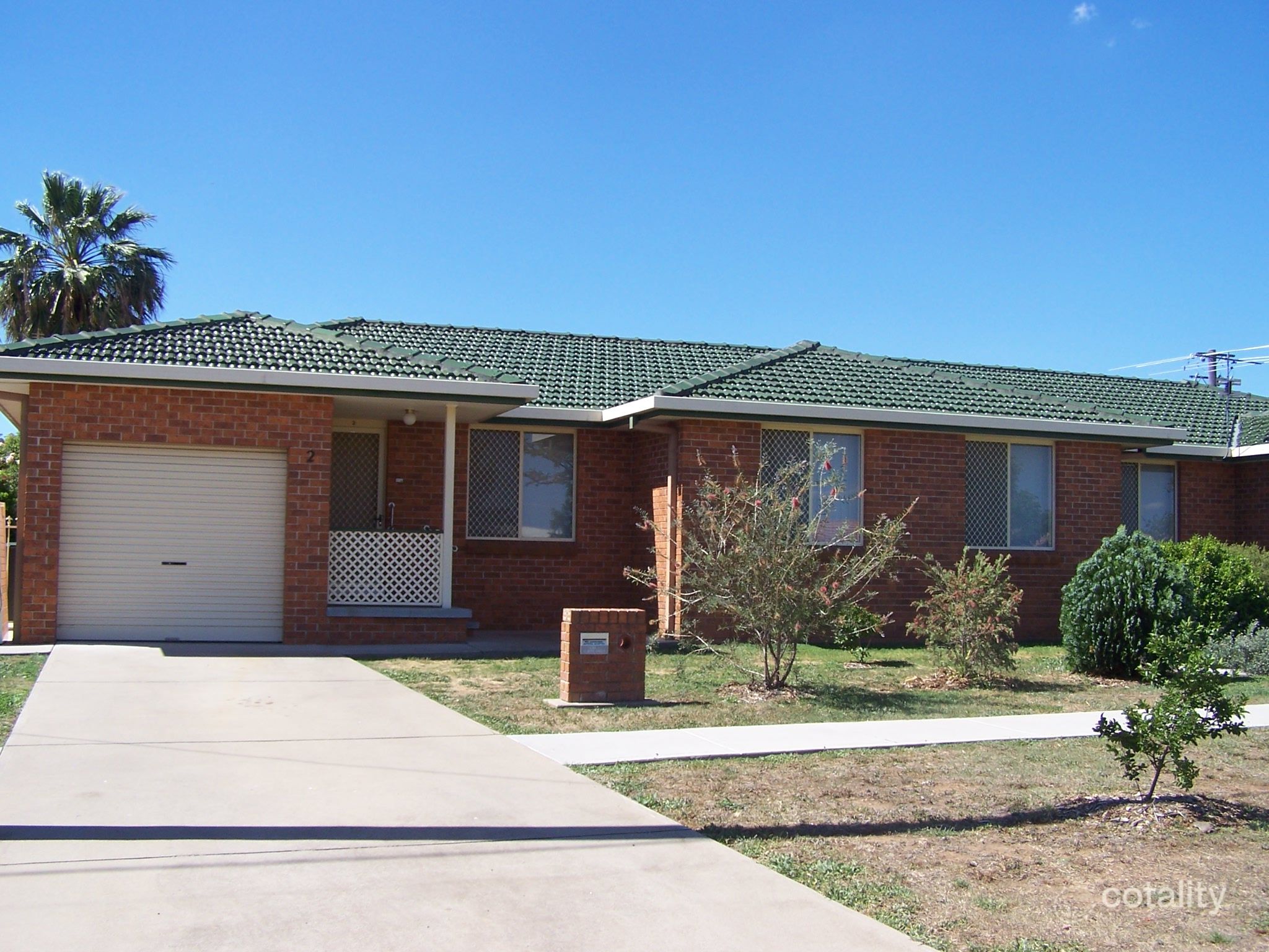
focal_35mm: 38
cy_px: 476
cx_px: 634
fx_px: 1393
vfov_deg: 37.7
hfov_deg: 49.0
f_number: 4
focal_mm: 6.3
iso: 80
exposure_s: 1/750
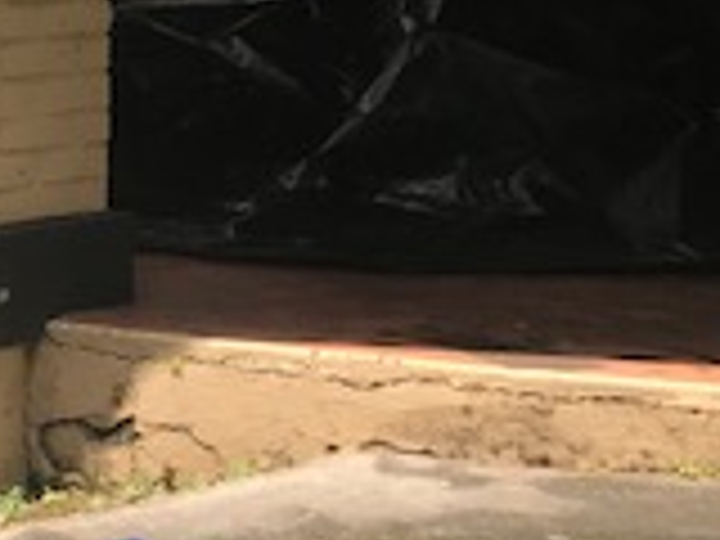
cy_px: 99
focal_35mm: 112
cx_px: -675
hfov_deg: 14.8
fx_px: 2330
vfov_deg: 13.2
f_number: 1.8
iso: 20
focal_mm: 3.99
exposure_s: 1/921
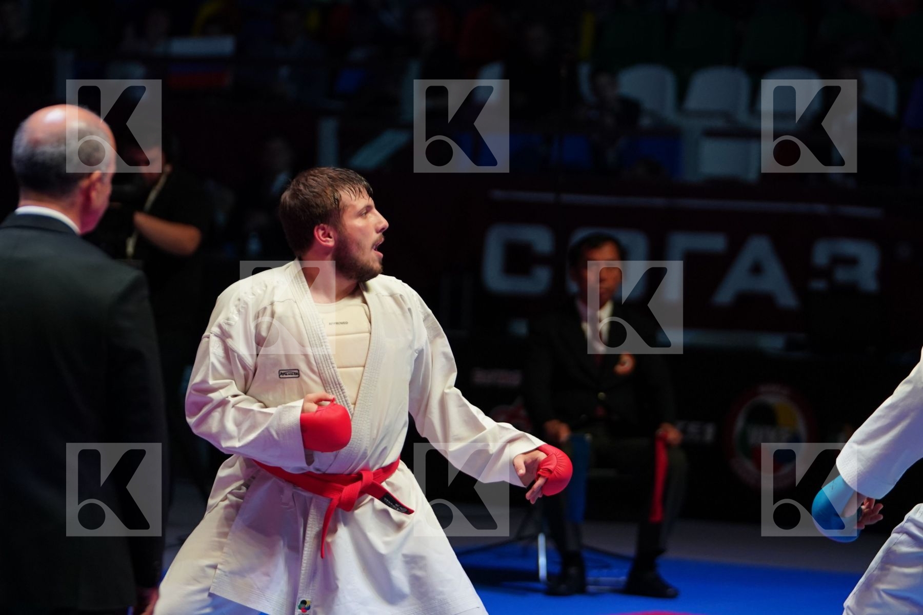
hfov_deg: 9.7
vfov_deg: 6.4
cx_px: 462
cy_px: 308
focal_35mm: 213
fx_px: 5461
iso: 1600
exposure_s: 1/1000
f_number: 2.8
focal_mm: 142
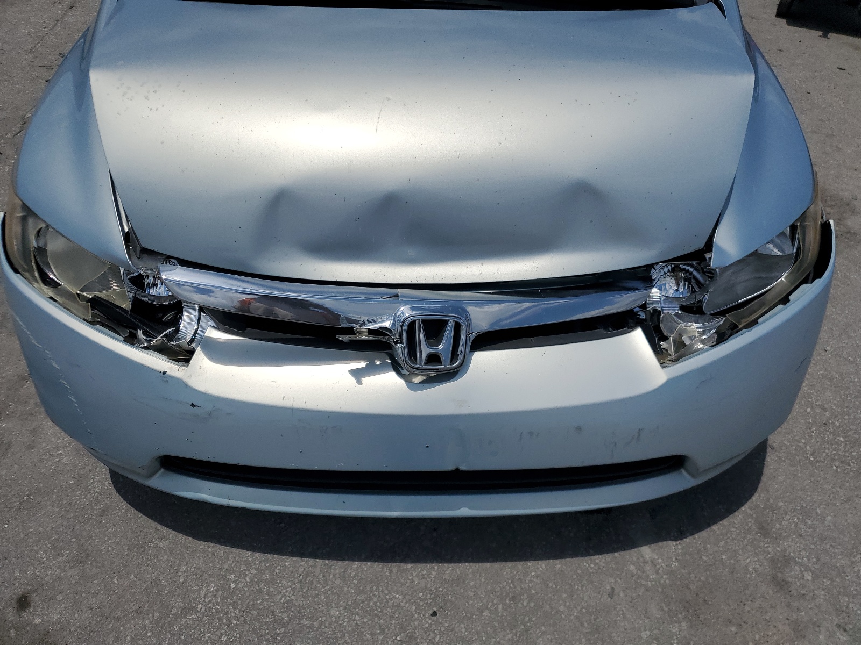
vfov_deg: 53.1
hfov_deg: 67.3
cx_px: 430
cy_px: 322
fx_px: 647
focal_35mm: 26
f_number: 1.5
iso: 51
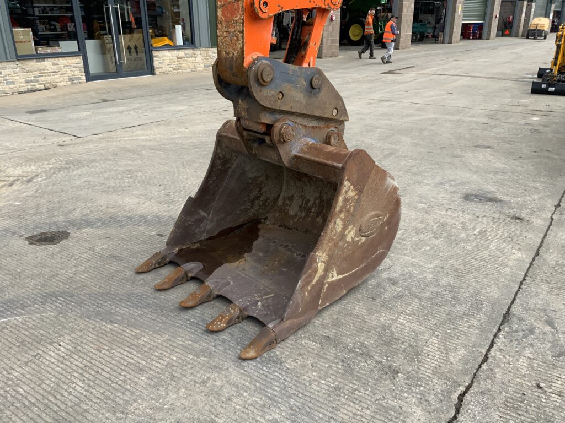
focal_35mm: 29
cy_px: 212
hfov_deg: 61.7
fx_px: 473
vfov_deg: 48.2
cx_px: 282
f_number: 1.8
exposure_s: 1/759
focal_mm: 3
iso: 16
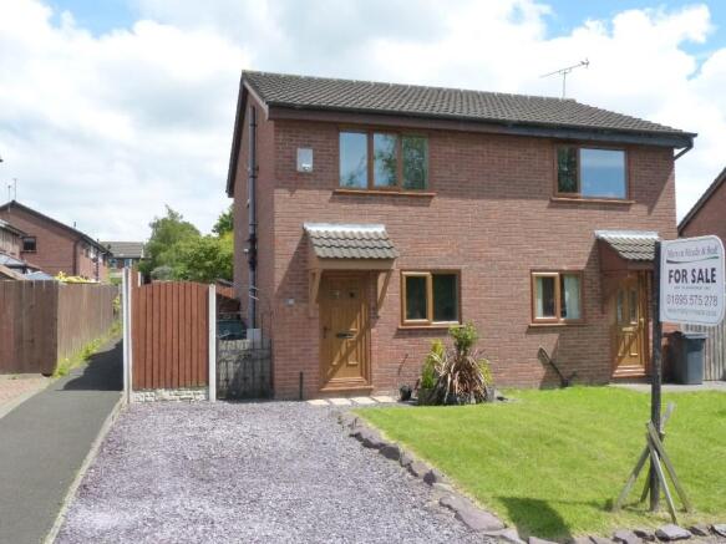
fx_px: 650
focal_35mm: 31
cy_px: 272
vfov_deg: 45.4
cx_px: 363
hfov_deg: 58.4
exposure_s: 1/800
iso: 400
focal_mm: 5.4
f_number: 6.3
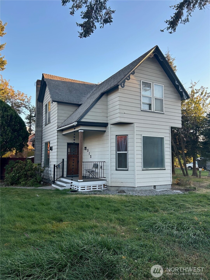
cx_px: 105
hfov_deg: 53.1
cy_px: 140
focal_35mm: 26
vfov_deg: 67.3
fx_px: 210
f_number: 1.5
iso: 50
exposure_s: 1/395
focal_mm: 5.7
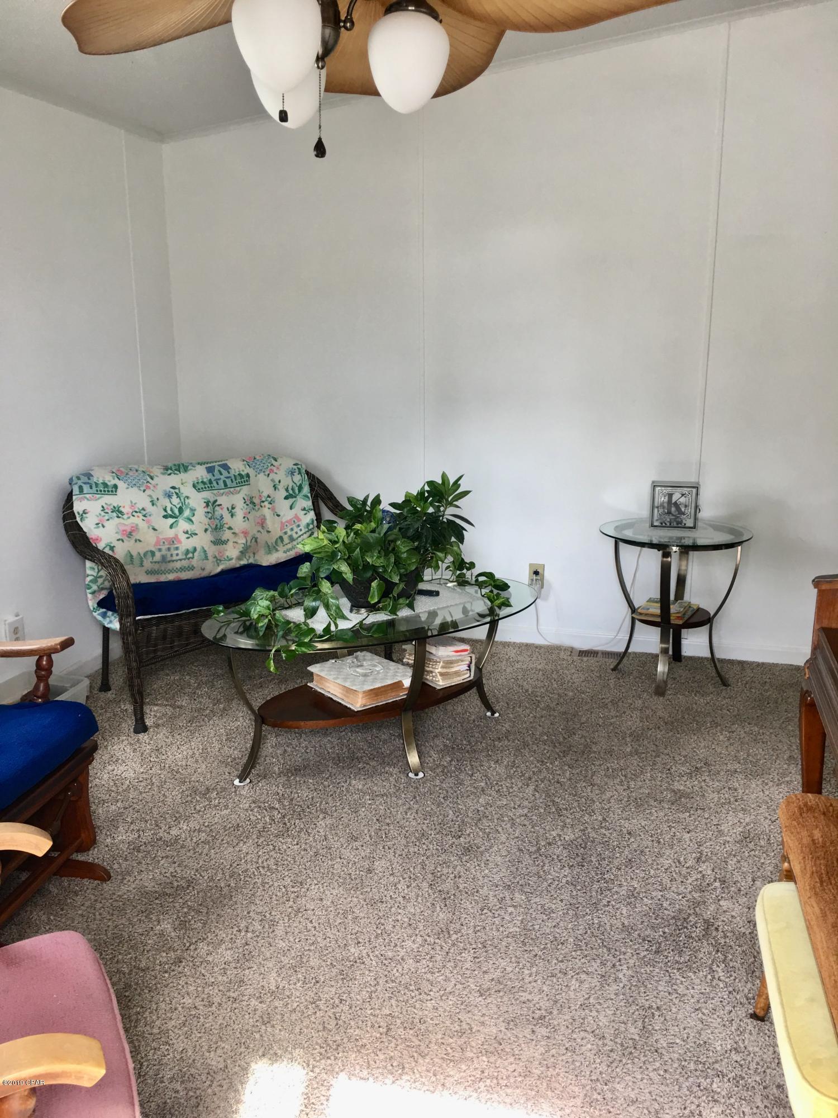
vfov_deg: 61.7
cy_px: 559
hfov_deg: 48.2
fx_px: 936
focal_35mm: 29
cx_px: 419
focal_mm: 4.15
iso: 25
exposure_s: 1/40
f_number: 2.2
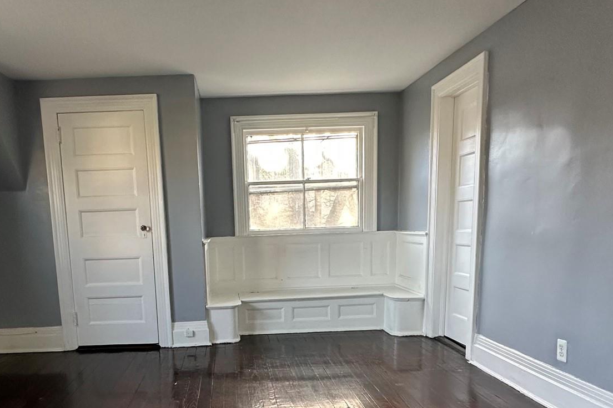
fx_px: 460
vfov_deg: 46.4
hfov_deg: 66.5
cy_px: 302
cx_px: 233
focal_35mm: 27
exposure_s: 1/120
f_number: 2.2
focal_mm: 2.22
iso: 250
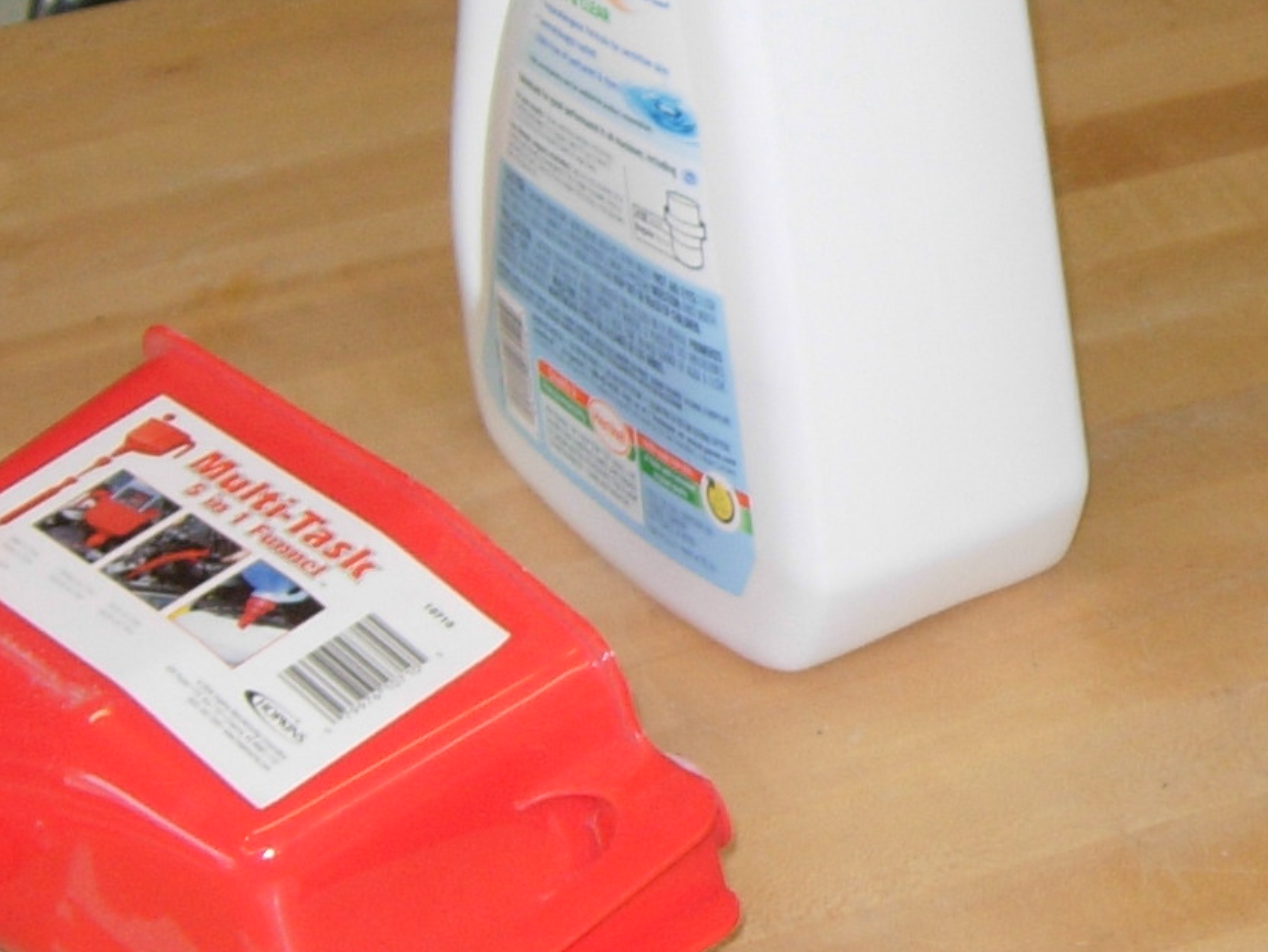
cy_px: 354
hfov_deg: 13.4
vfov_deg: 10.4
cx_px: 1642
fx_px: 5204
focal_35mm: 142
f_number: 2.7
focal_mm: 7.5
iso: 50
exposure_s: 1/45.2
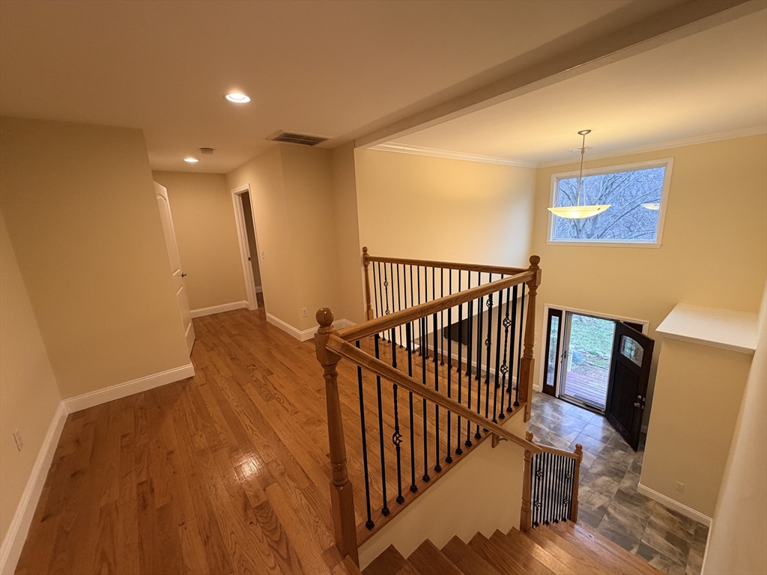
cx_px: 384
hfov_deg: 102.1
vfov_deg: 85.7
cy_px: 288
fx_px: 310
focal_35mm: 14
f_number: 2.2
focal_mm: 2.22
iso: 160
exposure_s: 1/60
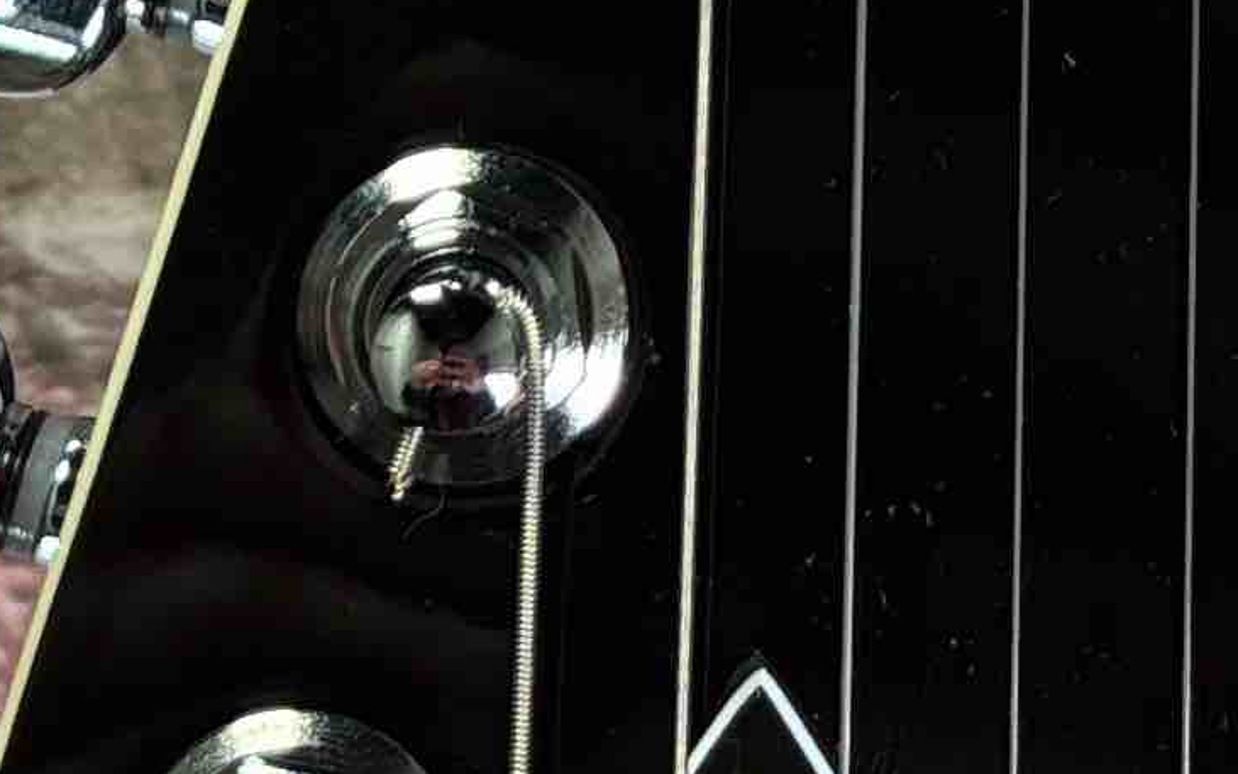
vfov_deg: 8.3
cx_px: 940
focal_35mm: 152
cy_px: -644
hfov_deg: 13.7
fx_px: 5129
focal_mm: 5.96
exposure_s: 1/62
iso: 125
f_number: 1.6
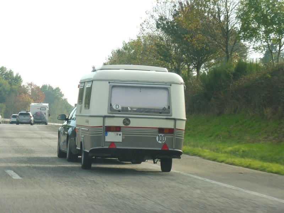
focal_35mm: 187
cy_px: 106
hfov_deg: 10.6
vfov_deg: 7.9
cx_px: 142
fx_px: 1534
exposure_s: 1/100
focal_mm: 33.3
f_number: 7.1
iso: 100
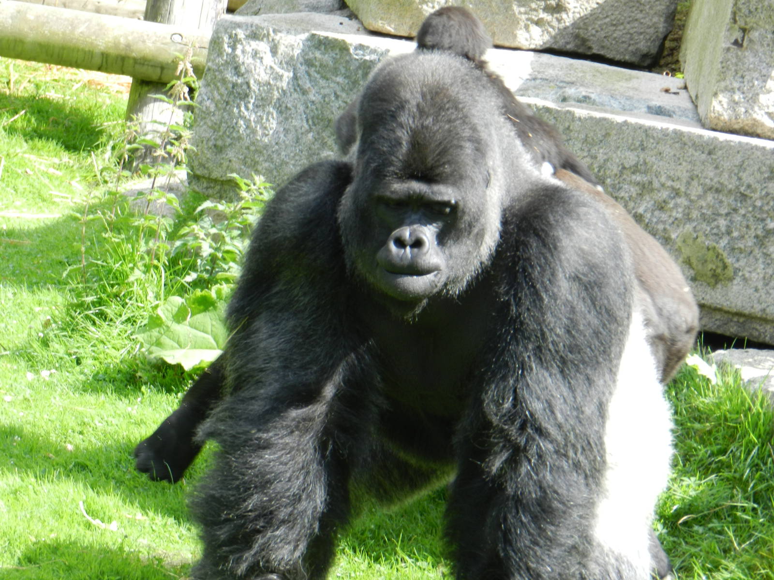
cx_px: 387
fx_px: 7602
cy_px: 290
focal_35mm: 340
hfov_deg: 5.8
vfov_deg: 4.4
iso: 160
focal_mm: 60.5
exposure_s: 1/100
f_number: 5.5
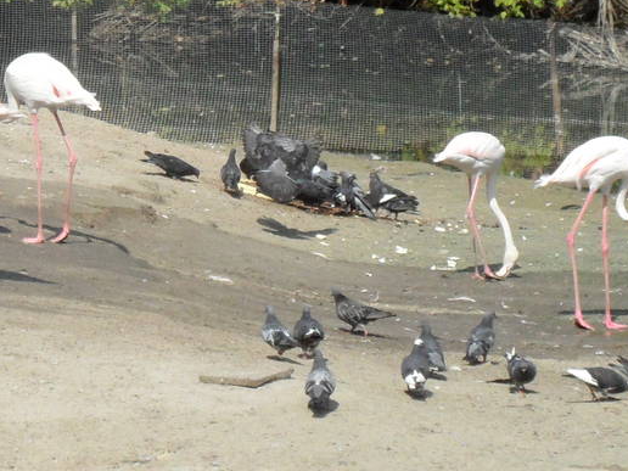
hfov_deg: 6.4
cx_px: -40
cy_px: 267
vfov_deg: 4.8
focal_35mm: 310
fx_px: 5624
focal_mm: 16.3
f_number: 4.4
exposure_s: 1/1500
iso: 200
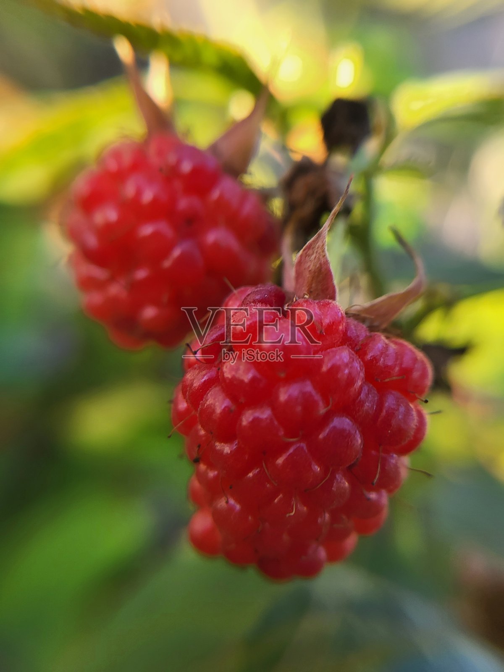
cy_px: 336
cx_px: 252
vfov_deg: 67.3
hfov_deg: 53.1
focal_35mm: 26
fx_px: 505
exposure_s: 1/103
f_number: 1.8
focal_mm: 5.4
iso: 40
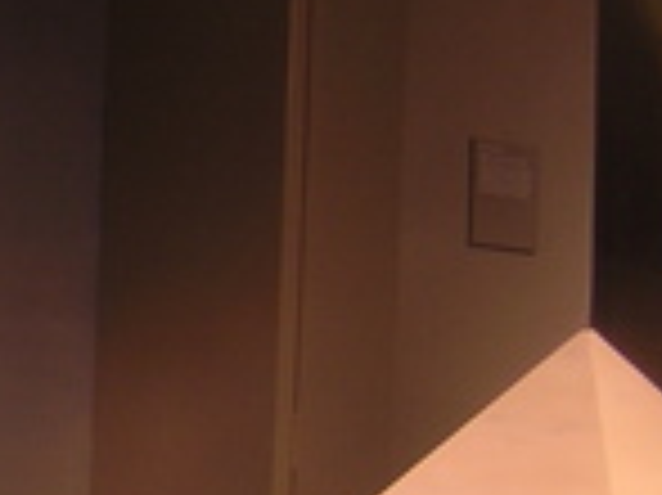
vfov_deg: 13.3
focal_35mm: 108
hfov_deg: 16.9
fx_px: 2064
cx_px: -248
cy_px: 580
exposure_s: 1/3.7
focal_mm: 4.7
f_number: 2.6
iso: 100
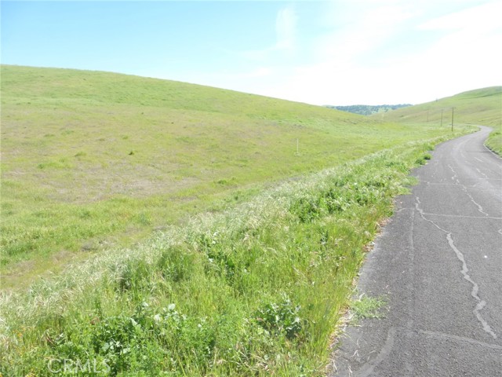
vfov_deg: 56.8
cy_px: 188
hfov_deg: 71.6
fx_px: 348
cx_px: 251
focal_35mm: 24
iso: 100
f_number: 4
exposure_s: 1/320
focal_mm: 4.3
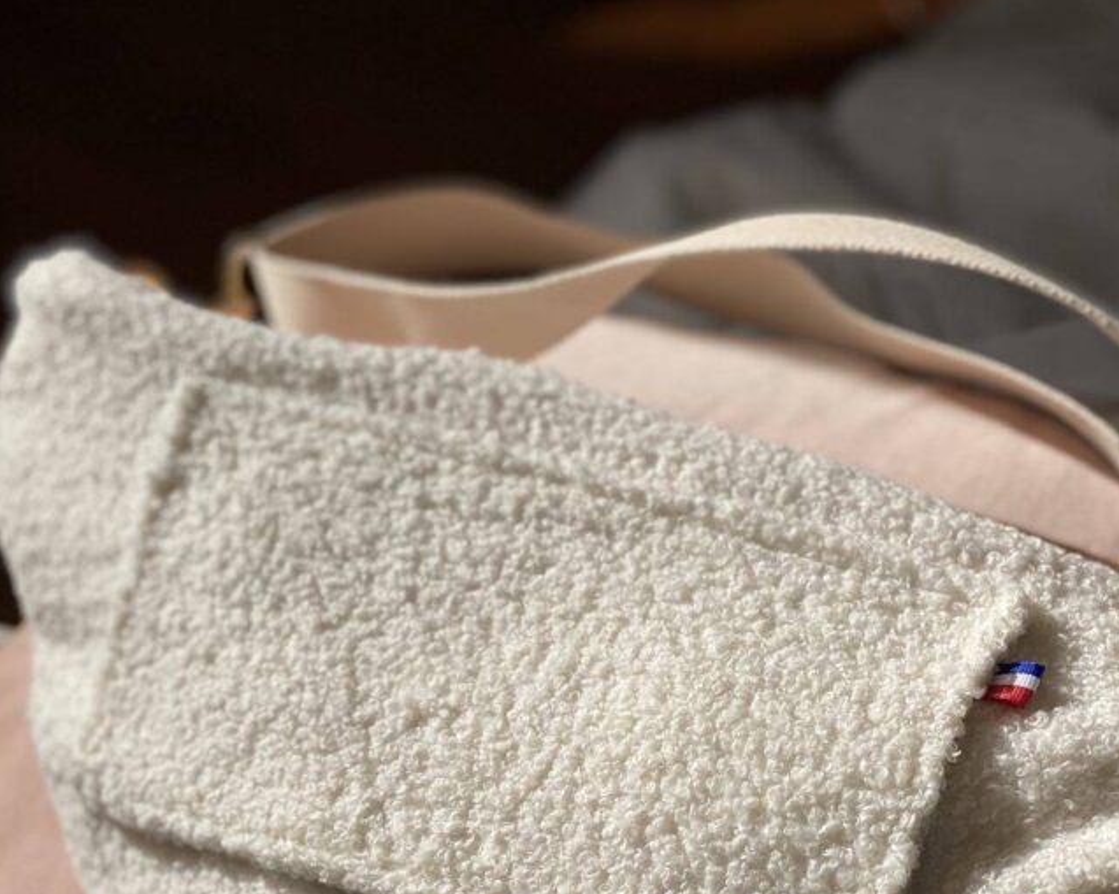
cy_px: 707
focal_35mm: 68
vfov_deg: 22.2
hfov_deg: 27.9
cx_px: 560
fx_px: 2251
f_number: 2
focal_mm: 6
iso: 20
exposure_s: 1/2817
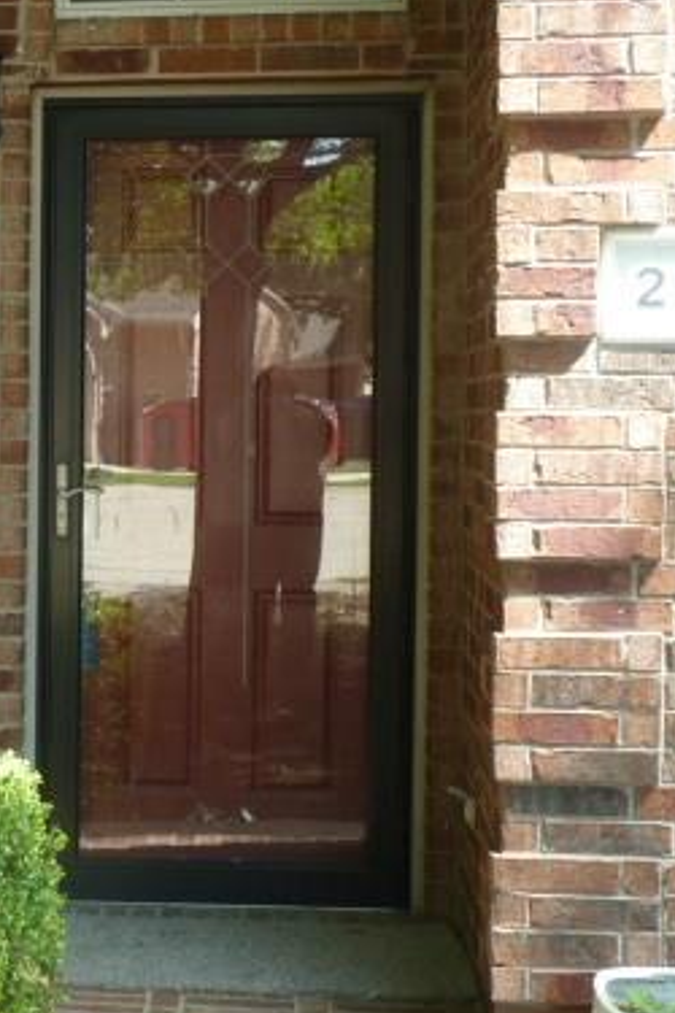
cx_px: -73
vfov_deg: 26.0
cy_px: 440
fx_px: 2194
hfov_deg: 16.9
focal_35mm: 78
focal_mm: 7.3
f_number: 3.7
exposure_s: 1/50
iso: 80
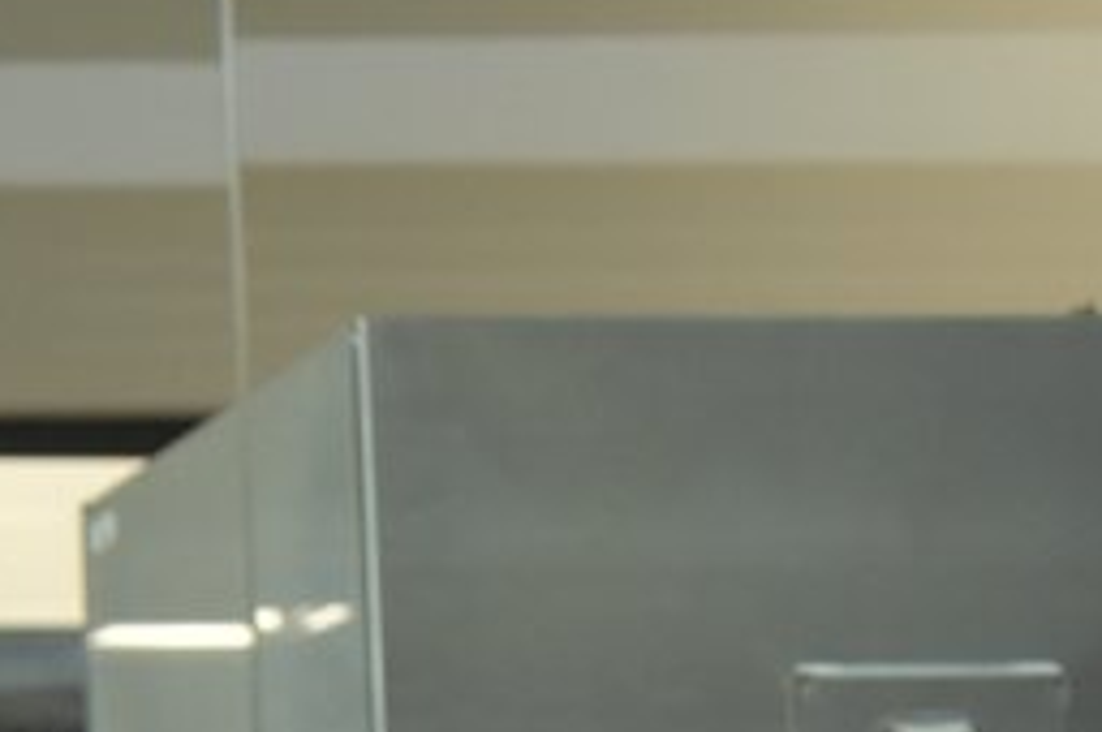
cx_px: -1464
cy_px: 969
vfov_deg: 8.0
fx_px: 5167
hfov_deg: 10.6
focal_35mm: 169
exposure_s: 1/100
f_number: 5
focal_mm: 24
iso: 800
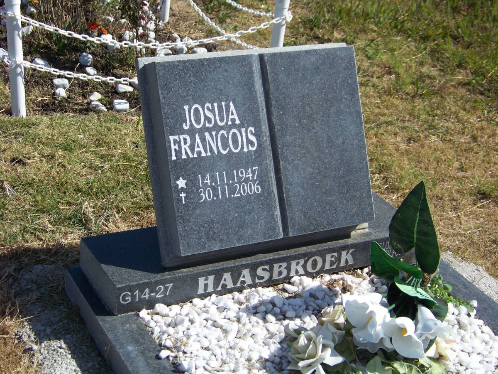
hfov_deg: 27.8
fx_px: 1007
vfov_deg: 21.0
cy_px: 187
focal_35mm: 70
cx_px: 249
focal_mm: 11.7
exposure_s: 1/1000
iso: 64
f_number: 3.2
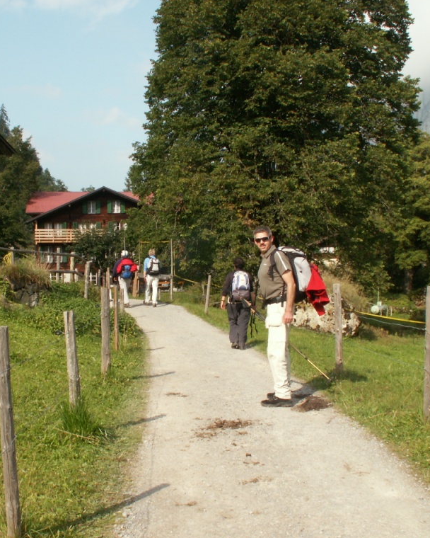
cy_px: 270
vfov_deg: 40.3
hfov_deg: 32.7
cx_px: 178
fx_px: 732
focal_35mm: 46
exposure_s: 1/100
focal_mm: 5.86
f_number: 8
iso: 50
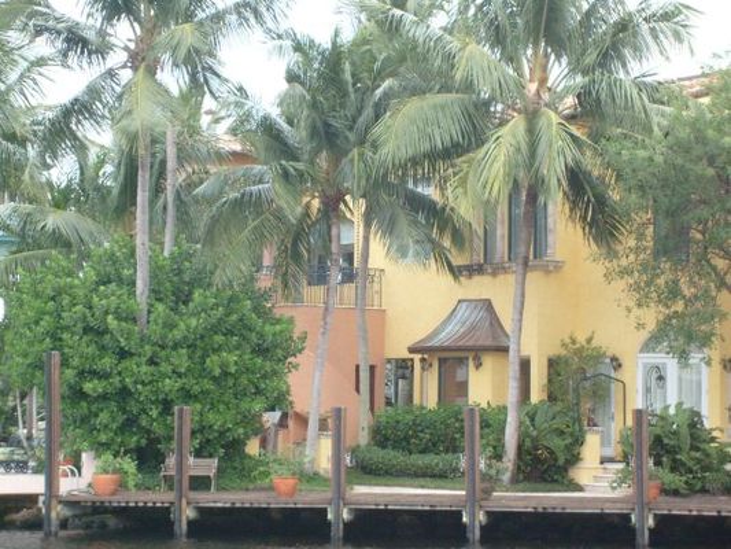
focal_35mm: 106
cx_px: 366
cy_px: 274
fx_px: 2239
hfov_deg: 18.5
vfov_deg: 14.0
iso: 320
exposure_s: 1/90
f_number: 4.9
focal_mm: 17.4
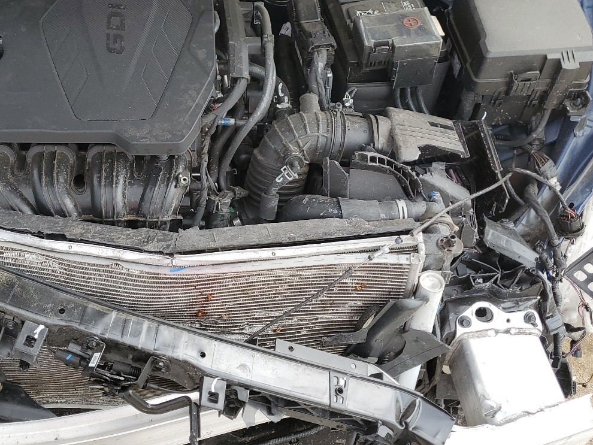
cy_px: 165
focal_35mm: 42
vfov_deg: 34.2
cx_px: 172
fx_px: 720
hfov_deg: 43.8
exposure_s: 1/435
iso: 50
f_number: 1.5
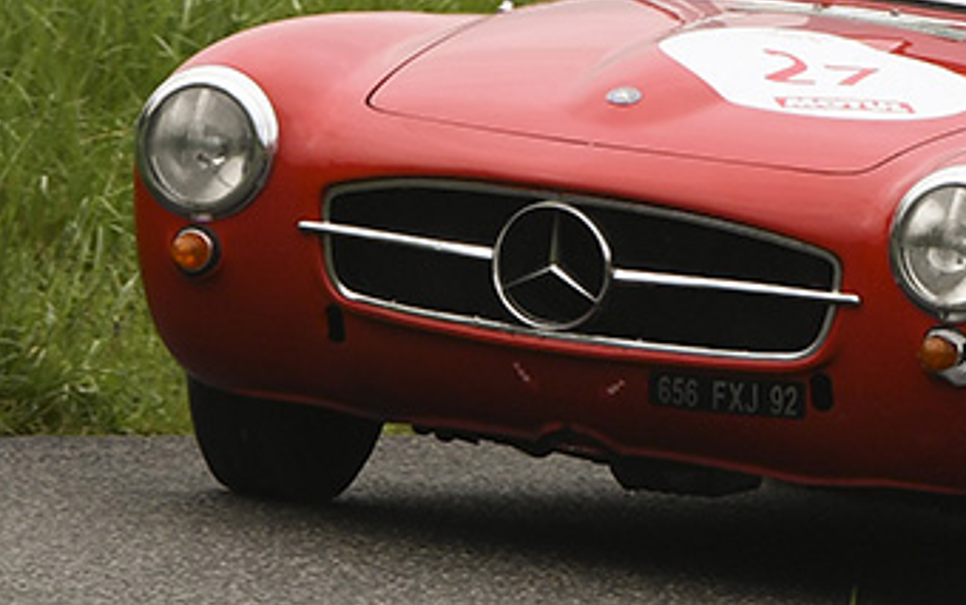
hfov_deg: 1.8
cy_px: -132
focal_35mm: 1150
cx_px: 625
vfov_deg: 1.1
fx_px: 30296
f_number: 4.5
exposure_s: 1/800
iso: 320
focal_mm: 200
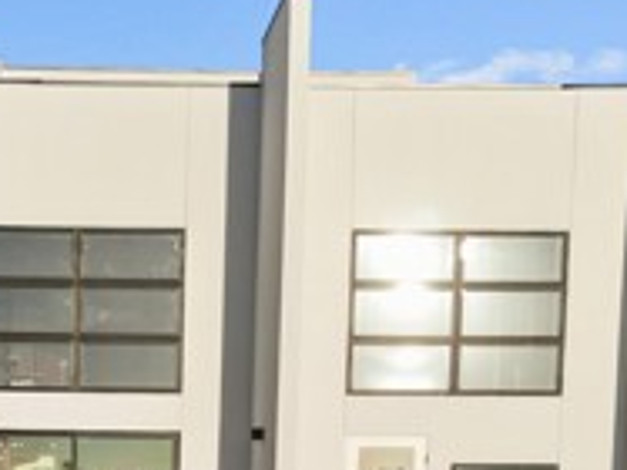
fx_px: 1484
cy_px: 655
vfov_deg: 16.7
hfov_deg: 23.2
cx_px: 64
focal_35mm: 82
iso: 100
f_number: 1.7
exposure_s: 1/1600
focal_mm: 6.72
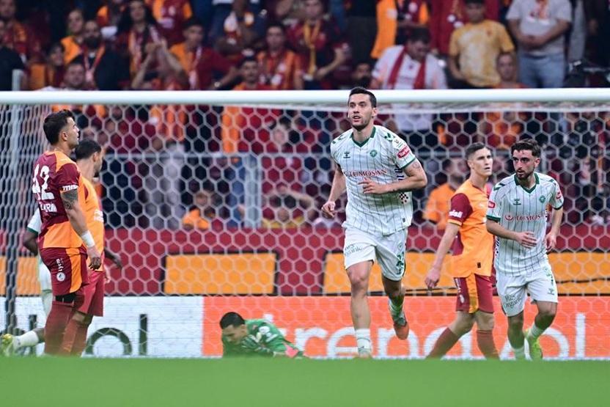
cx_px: 305
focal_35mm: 600
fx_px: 10168
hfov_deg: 3.4
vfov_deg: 2.3
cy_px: 204
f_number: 2.8
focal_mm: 400
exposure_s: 1/1600
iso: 2000
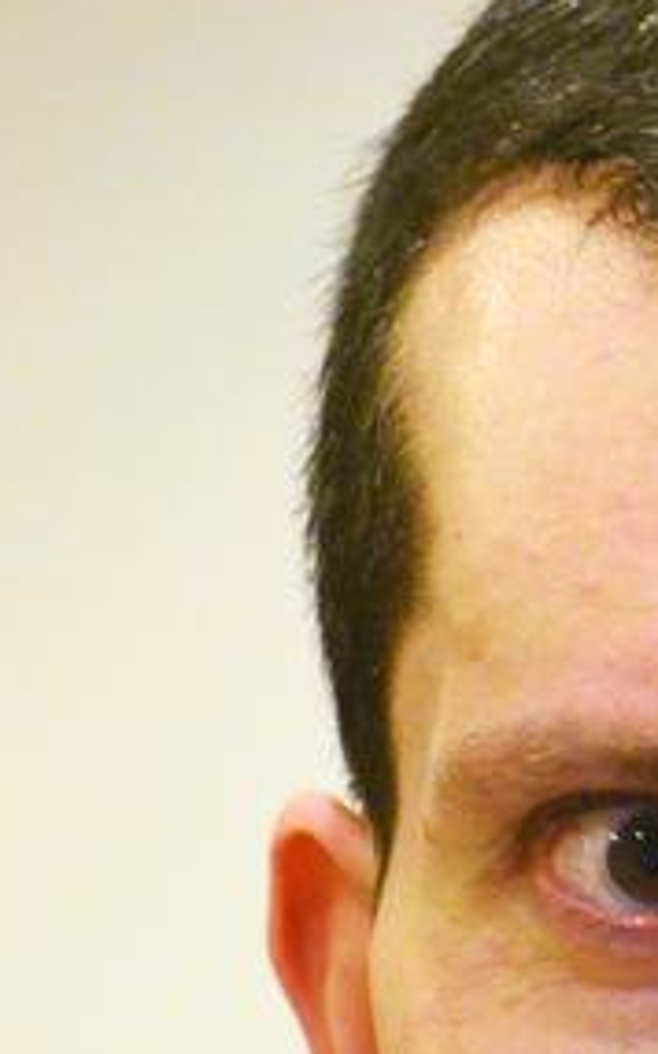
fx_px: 18706
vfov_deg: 3.2
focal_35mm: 652
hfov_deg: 2.0
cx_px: 980
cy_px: 1320
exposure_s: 1/160
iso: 4000
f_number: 4.8
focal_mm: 135
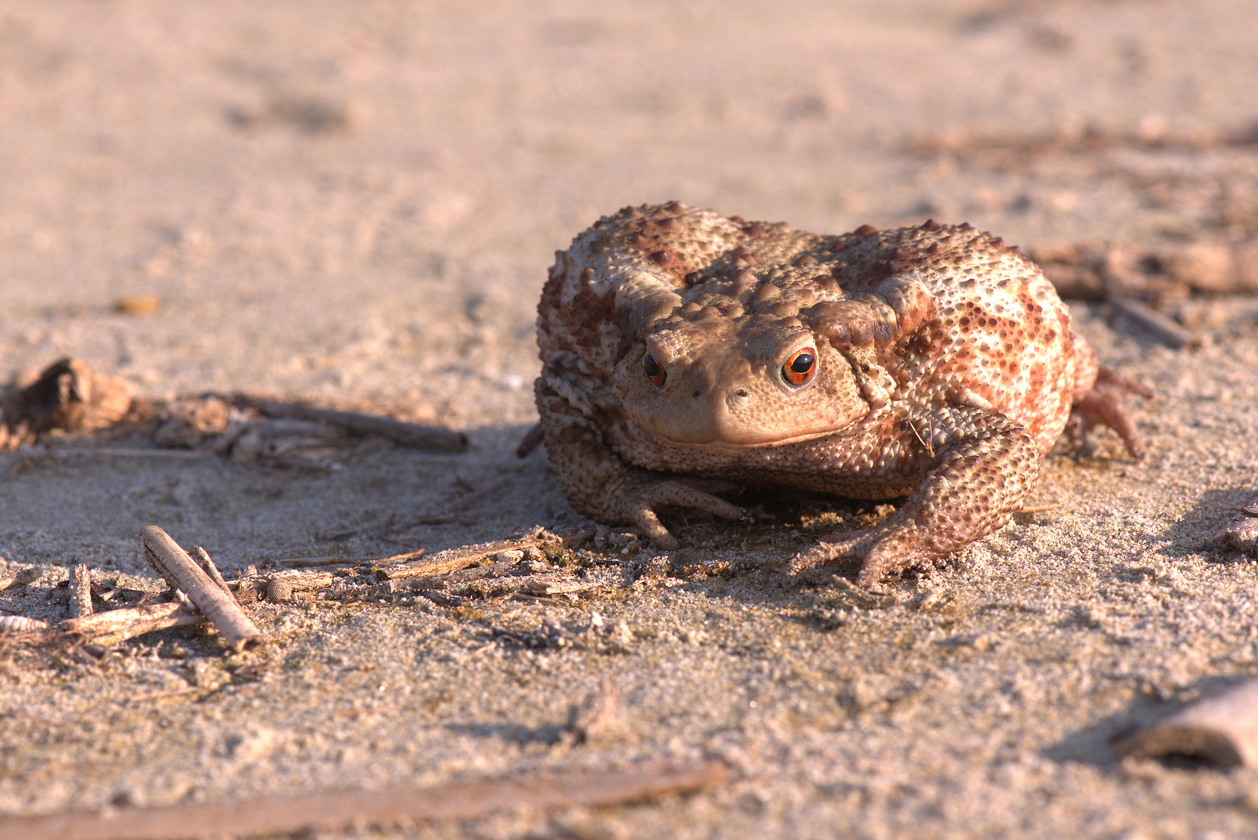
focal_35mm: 120
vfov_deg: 11.4
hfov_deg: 17.1
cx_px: 658
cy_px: 374
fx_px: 4194
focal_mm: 105
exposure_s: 1/400
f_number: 11
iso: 400
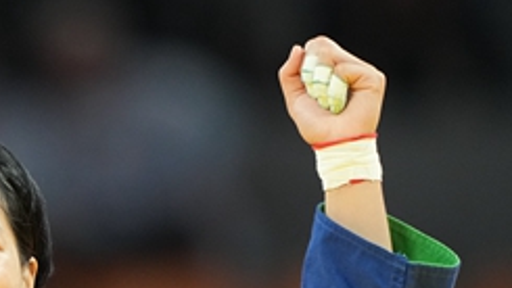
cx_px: -117
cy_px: 208
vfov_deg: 1.0
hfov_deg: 1.8
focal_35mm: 1198
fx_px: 16270
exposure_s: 1/2000
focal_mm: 400
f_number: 2.8
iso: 4000
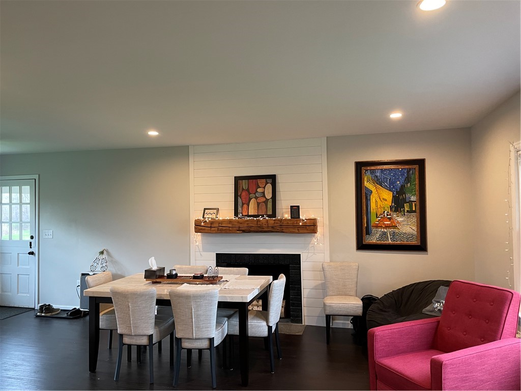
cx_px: 260
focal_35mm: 26
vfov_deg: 53.1
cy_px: 196
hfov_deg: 67.3
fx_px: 391
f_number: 1.6
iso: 200
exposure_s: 1/60
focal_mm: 4.2
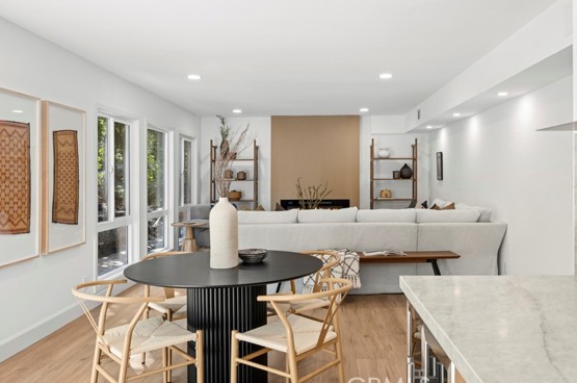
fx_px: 480
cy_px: 181
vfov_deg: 43.4
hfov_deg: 61.8
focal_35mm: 30
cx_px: 322
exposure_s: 1/10
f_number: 9
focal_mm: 26
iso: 125
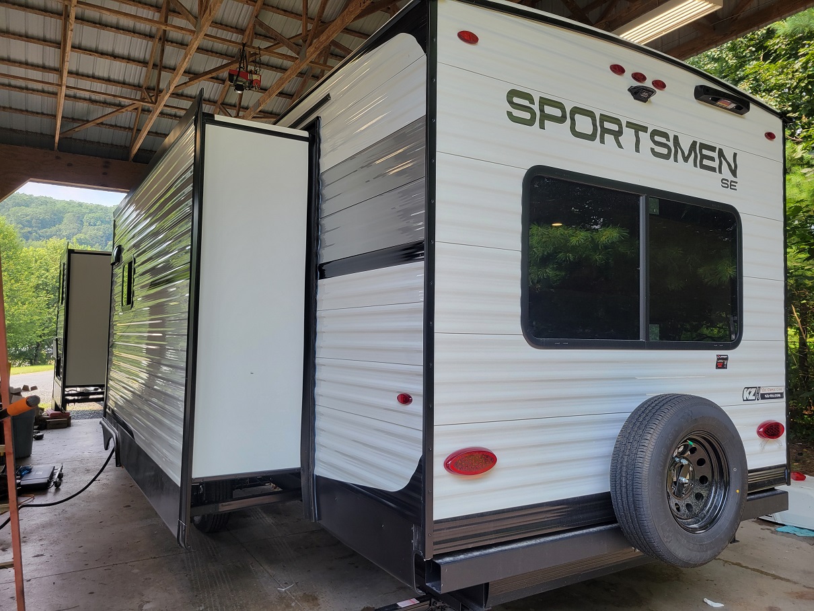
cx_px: 407
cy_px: 306
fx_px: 612
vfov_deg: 53.1
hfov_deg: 67.3
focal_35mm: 26
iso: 40
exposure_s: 1/417
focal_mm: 5.4
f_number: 1.8
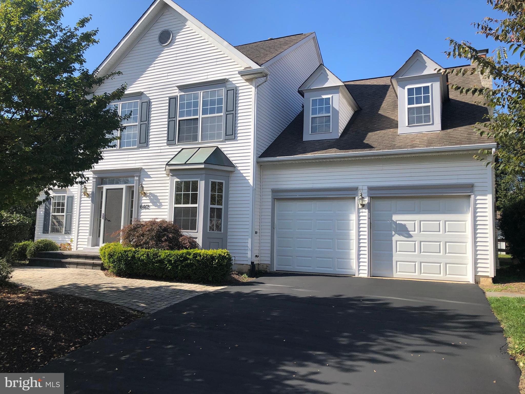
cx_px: 262
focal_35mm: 28
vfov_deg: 49.7
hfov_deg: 63.4
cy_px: 197
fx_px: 425
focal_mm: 3.99
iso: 20
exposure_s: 1/1499
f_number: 1.8
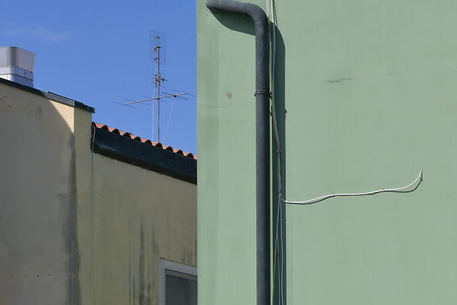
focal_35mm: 144
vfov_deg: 9.1
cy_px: 556
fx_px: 1828
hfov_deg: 13.5
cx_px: 668
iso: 100
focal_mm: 35
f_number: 8
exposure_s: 1/640
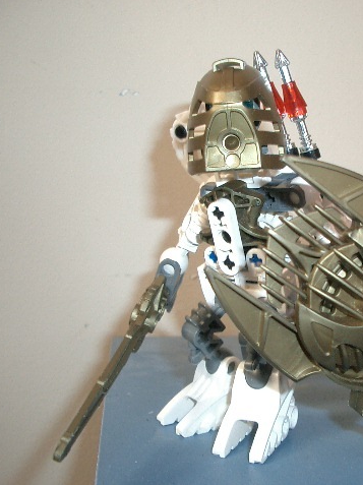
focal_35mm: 47
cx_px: 269
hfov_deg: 30.4
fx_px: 658
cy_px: 243
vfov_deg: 40.5
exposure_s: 1/40
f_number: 2.6
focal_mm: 5.8
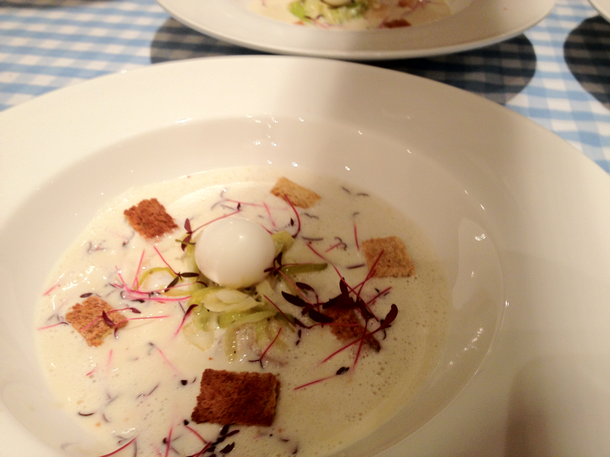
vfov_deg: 40.7
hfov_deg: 52.6
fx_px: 617
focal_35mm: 35
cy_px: 228
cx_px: 305
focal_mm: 4.28
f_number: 2.4
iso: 100
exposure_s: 1/20
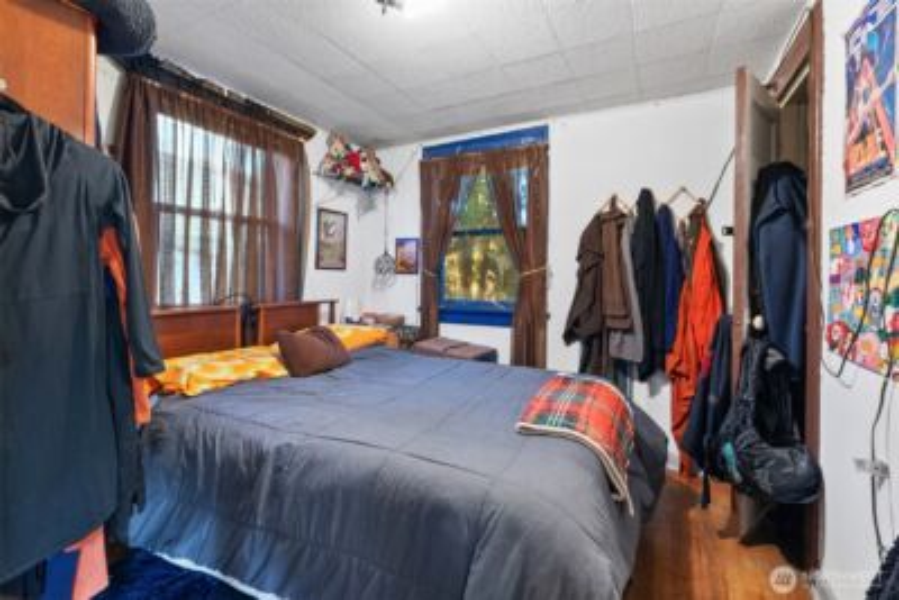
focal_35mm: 15
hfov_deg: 100.4
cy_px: 300
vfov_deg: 77.4
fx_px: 375
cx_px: 450
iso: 100
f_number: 8
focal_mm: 10
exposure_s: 6
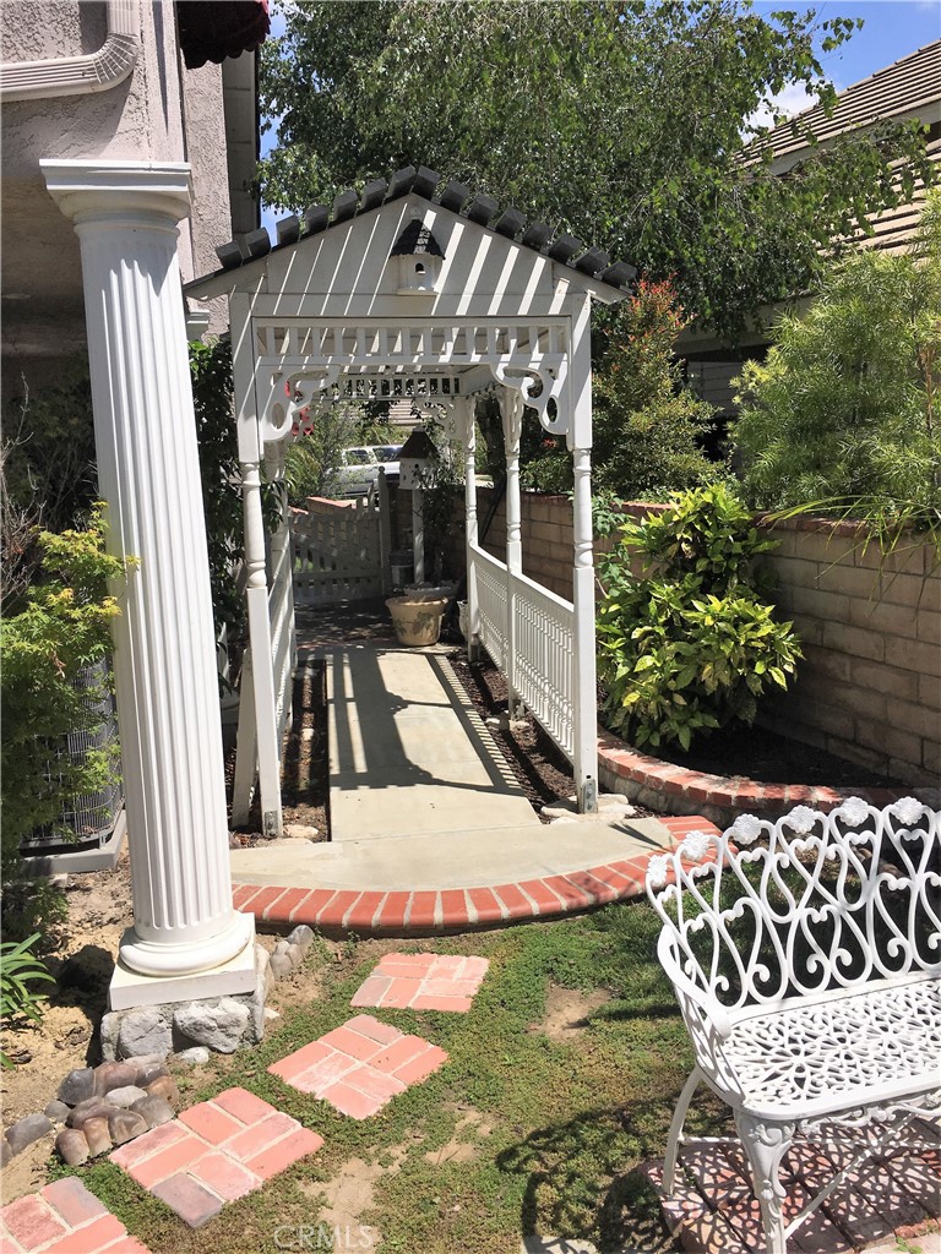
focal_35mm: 29
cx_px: 470
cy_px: 627
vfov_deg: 61.7
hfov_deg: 48.2
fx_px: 1051
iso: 25
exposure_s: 1/3344
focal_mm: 4.15
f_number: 2.2
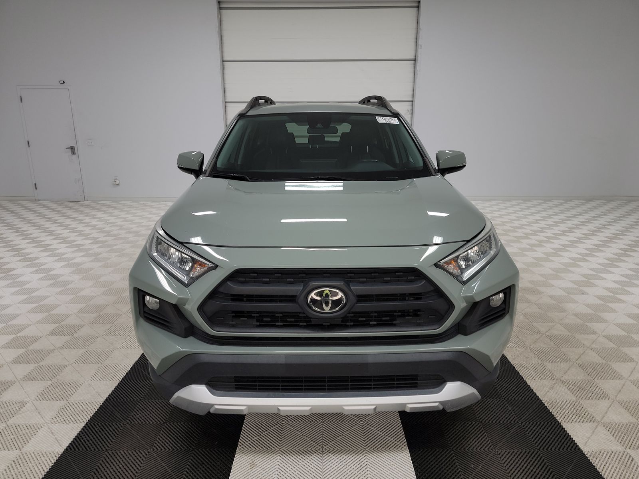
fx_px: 443
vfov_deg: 56.8
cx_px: 320
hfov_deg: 71.6
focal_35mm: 24
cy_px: 240
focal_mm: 6.7
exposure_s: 1/119
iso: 56
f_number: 1.8
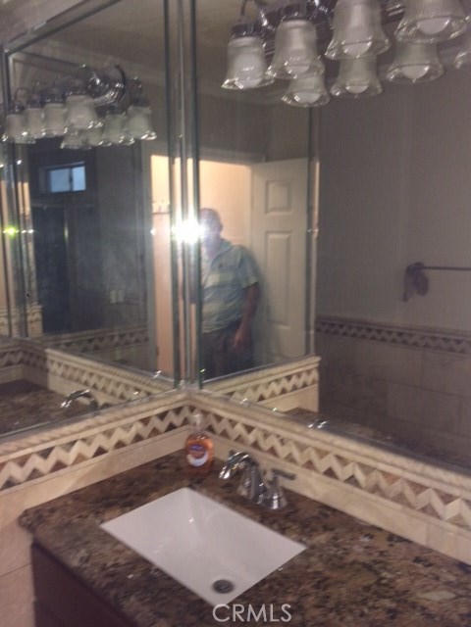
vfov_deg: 61.7
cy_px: 314
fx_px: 526
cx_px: 236
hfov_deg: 48.2
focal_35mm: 29
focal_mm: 4.15
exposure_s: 1/17
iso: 100
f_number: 2.2
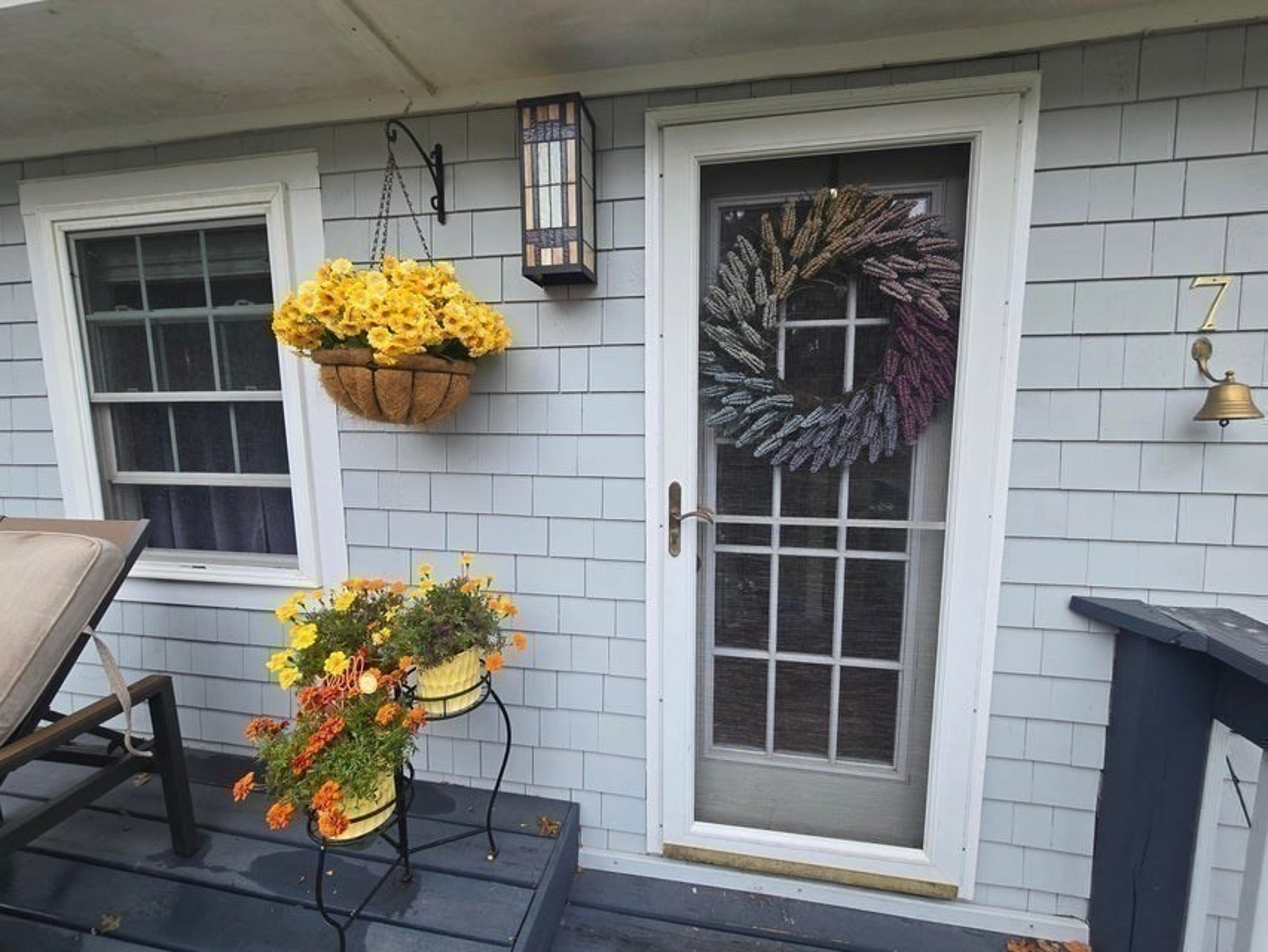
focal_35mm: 13
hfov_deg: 106.2
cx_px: 634
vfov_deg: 89.9
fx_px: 476
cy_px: 476
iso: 50
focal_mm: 2.2
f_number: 2.2
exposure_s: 1/153
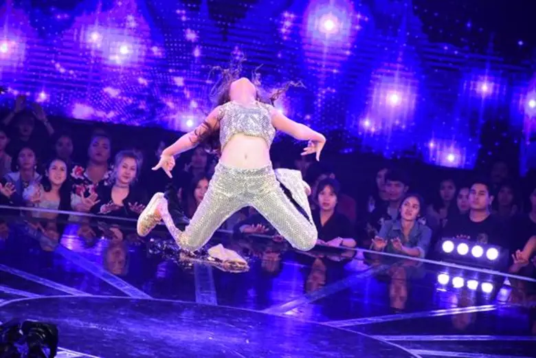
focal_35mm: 174
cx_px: 268
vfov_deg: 7.9
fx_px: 2592
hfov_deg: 11.8
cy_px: 179
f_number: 5.6
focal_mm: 116
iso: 8000
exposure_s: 1/640
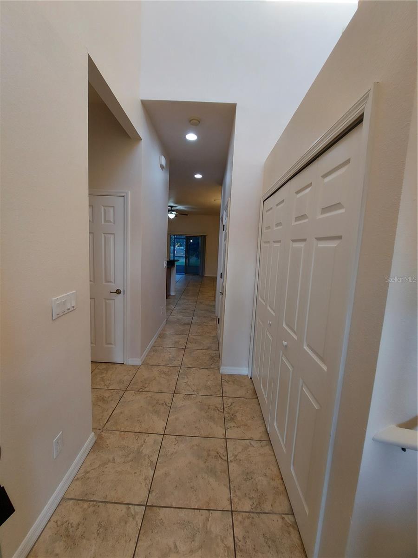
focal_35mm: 13
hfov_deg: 89.9
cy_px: 279
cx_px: 209
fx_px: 209
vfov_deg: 106.2
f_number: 2.2
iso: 80
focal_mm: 1.74
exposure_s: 1/50
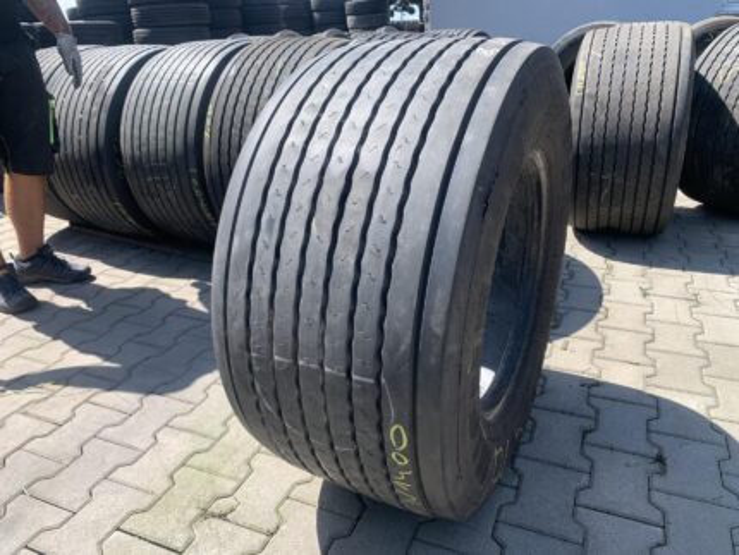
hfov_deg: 67.3
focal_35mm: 26
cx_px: 370
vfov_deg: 53.1
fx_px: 555
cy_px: 278
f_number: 1.8
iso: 25
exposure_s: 1/945
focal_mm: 4.25
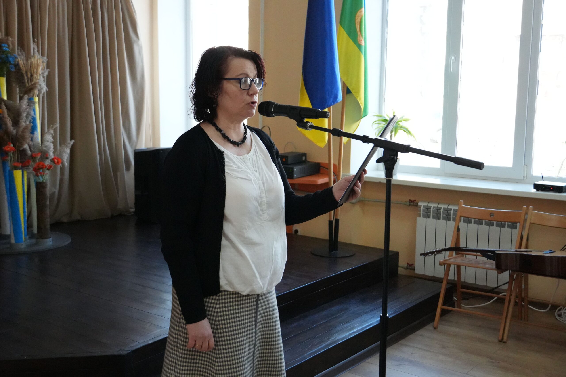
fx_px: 731
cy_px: 188
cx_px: 283
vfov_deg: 28.9
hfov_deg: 42.3
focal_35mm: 46
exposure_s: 1/800
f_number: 4.5
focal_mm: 31
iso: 5000
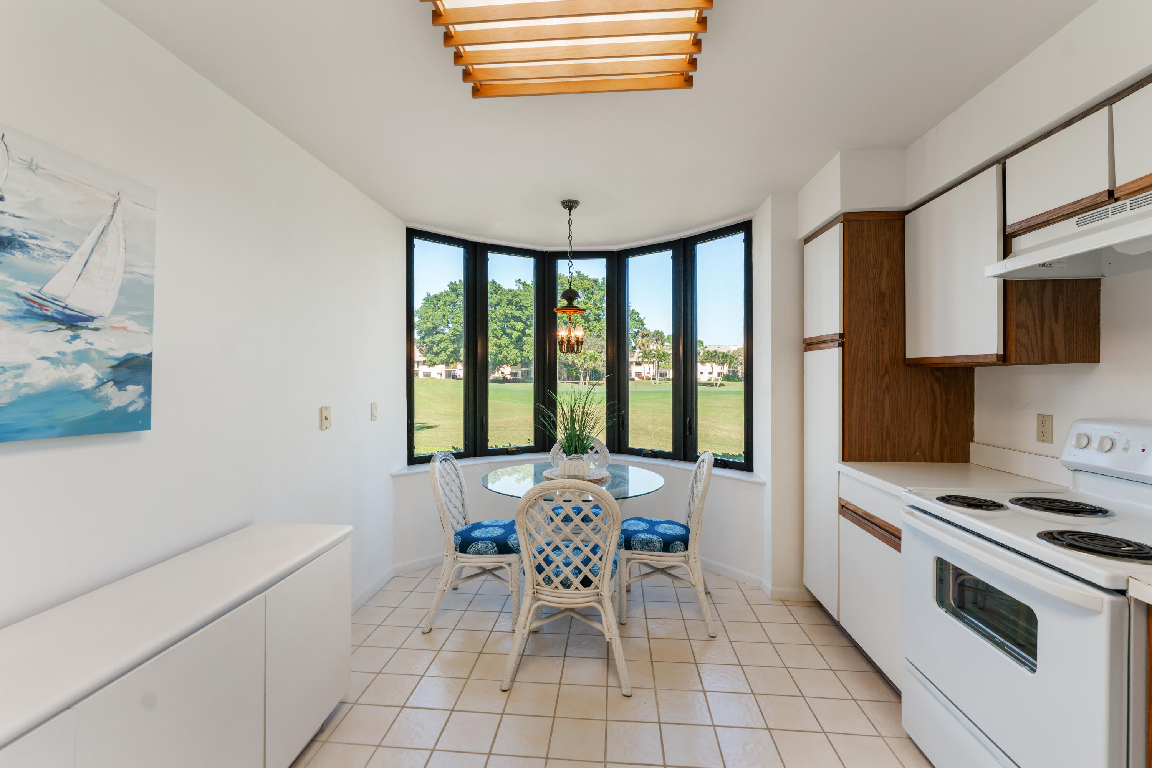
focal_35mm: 15
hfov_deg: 101.9
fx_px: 467
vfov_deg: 78.9
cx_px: 576
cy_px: 384
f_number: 6.3
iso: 320
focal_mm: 14.6
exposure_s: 1/25
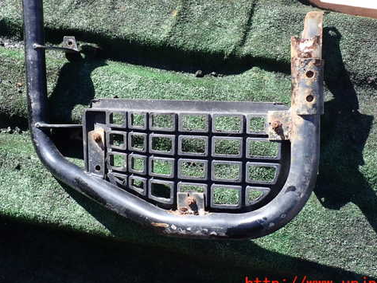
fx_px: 414
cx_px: 186
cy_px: 116
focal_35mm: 38
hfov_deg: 49.0
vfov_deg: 37.6
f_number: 3.2
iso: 100
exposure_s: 1/320
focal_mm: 5.4
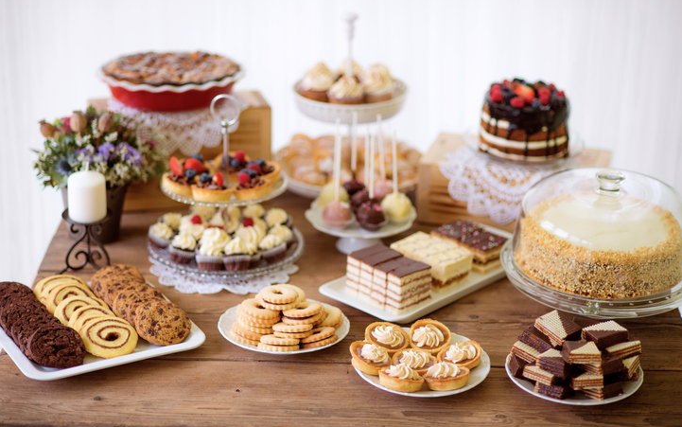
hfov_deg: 23.8
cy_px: 203
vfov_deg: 15.0
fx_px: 1617
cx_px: 341
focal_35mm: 87
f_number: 2
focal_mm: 85
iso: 110
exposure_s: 1/250
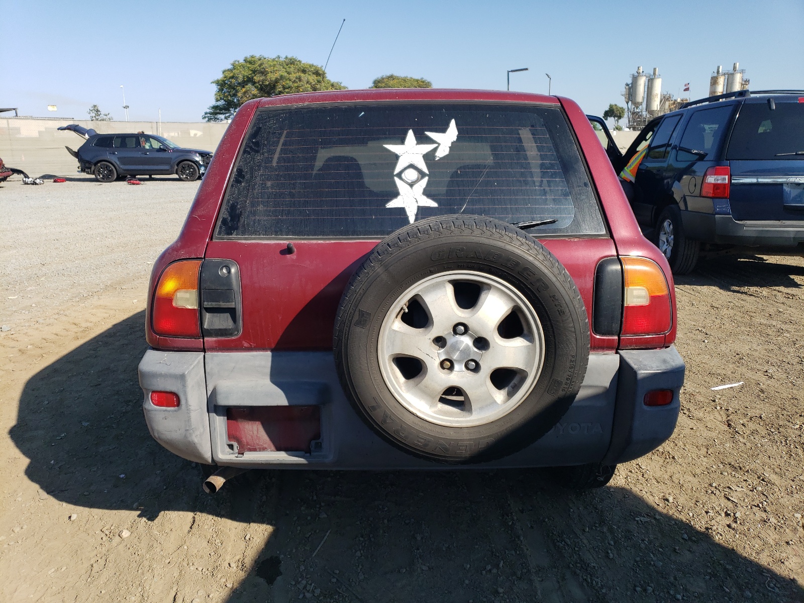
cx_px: 402
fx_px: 604
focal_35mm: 26
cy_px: 302
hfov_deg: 67.3
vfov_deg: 53.1
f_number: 1.5
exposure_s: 1/2500
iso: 50
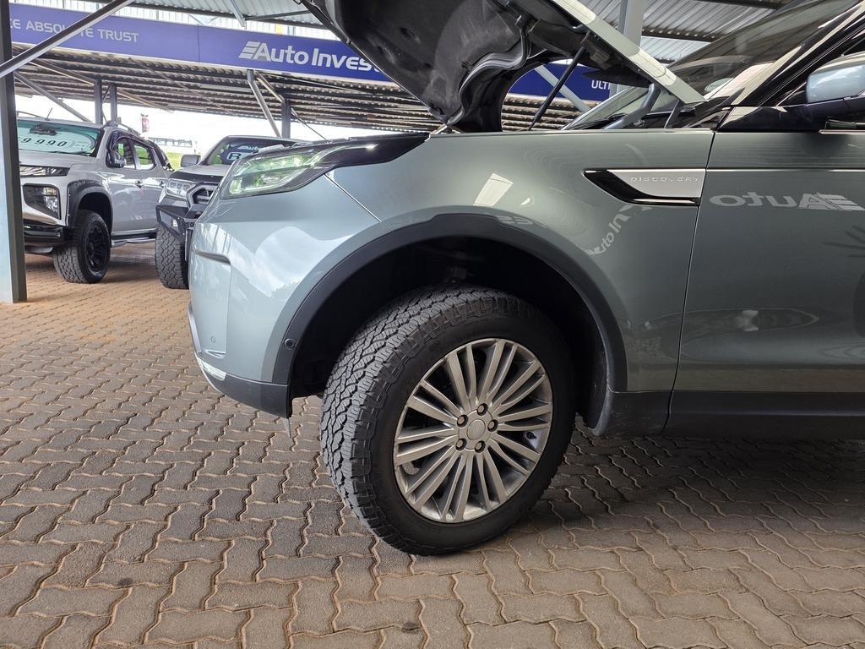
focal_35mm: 23
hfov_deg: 73.9
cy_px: 324
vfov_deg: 58.9
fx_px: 575
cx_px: 432
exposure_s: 1/74.5
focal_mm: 6.25
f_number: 1.7
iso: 100
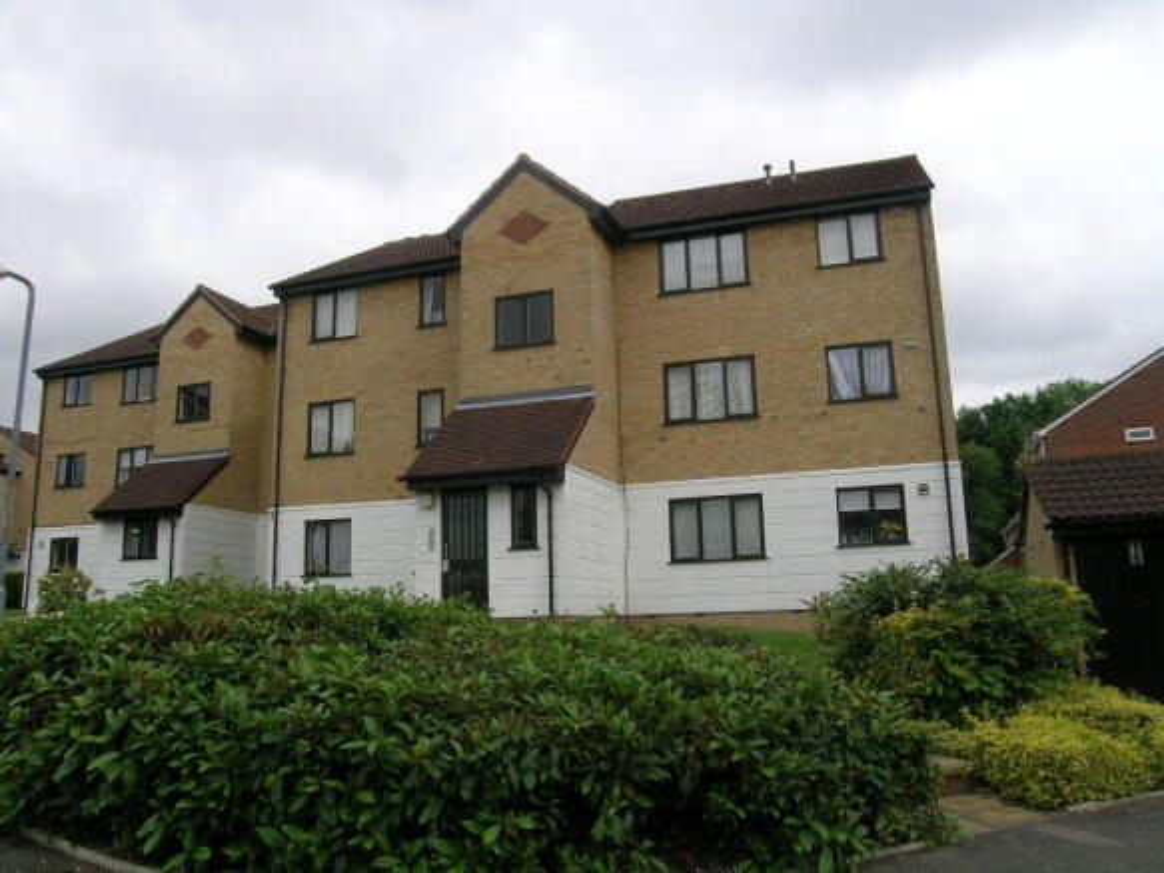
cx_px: 582
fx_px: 941
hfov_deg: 63.5
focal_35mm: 28
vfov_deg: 49.7
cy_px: 436
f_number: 6.3
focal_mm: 5.8
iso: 50
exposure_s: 1/183
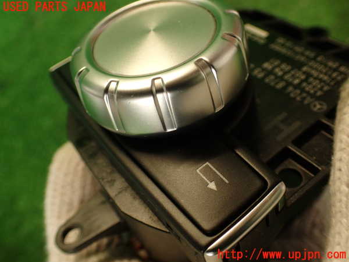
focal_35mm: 32
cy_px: 131
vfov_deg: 44.2
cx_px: 174
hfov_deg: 56.8
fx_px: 323
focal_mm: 5.79
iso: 200
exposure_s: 1/50
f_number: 2.4
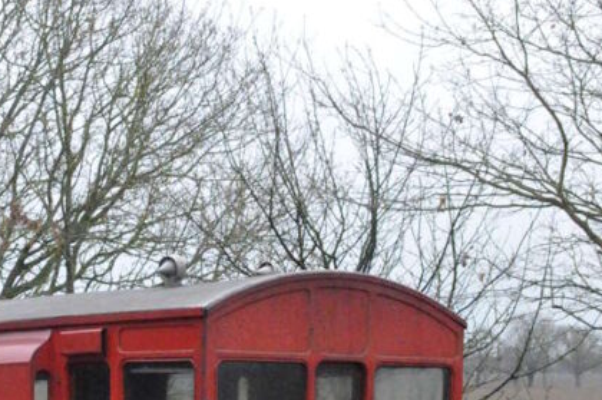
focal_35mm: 93
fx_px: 1553
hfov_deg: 20.6
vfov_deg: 14.1
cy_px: 506
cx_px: -102
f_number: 10
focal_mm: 24
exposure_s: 1/400
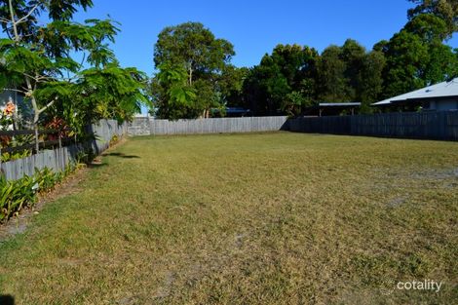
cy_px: 152
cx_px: 229
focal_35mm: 30
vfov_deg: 43.6
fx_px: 382
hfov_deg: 61.9
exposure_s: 1/500
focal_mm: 20
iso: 360
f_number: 11
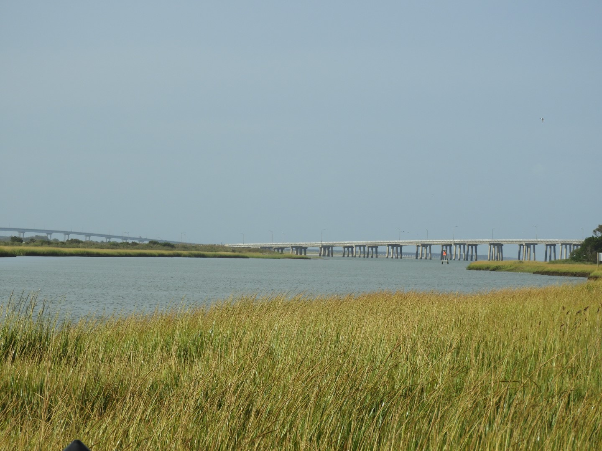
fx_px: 3478
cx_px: 301
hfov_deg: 9.9
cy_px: 226
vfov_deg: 7.4
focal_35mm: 200
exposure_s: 1/800
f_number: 5.3
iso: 100
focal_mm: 35.8
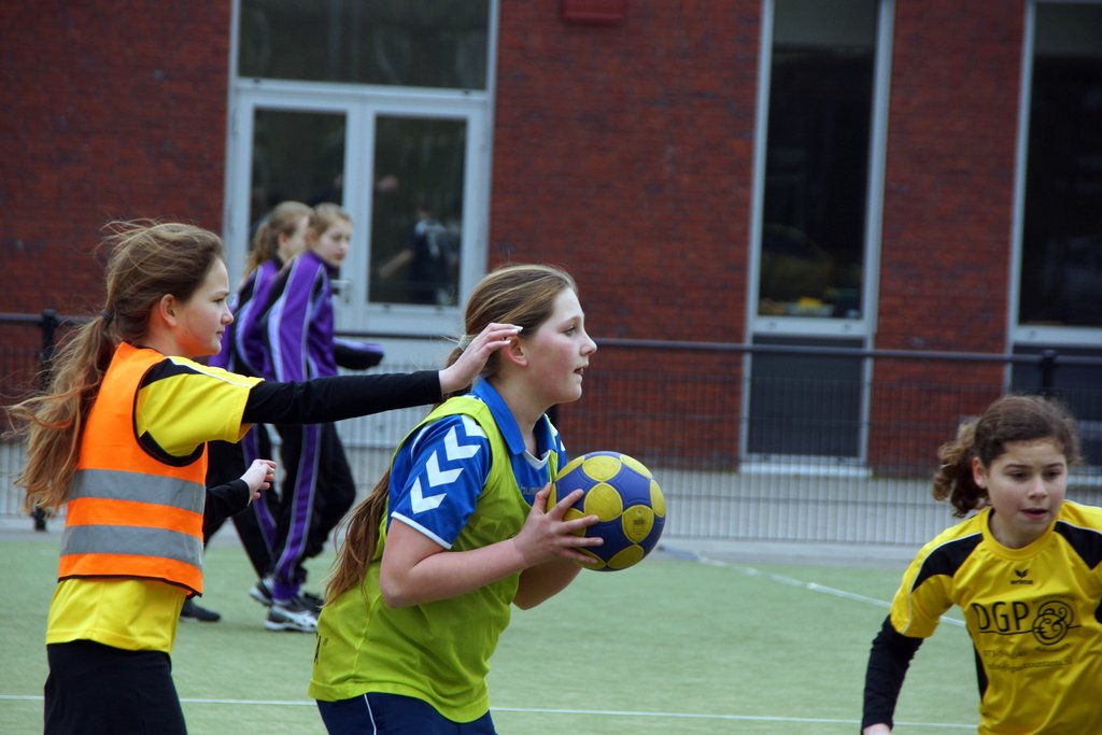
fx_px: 6888
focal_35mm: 225
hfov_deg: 9.1
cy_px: 368
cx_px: 551
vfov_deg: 6.1
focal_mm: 150
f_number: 6.3
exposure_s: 1/640
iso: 400
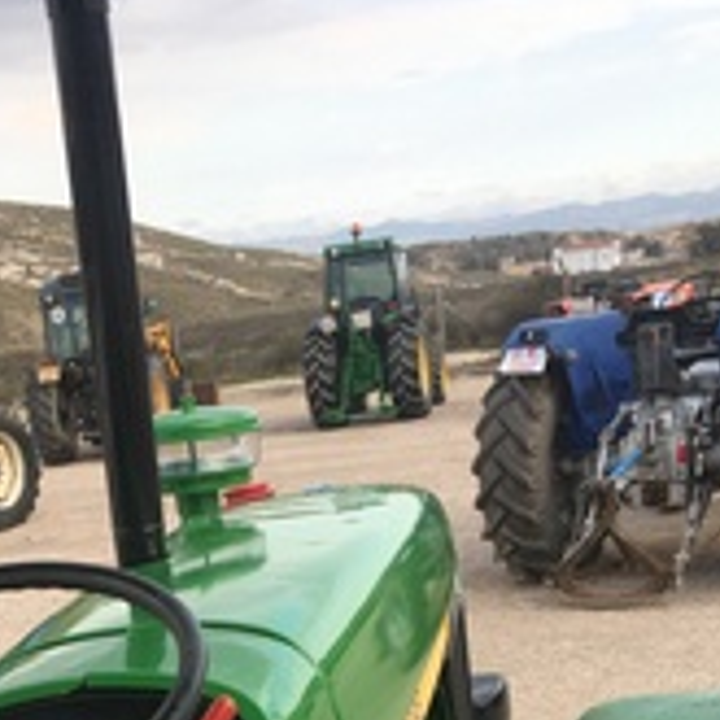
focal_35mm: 64
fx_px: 1506
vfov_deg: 24.2
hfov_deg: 26.6
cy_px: 886
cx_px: 207
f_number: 2.2
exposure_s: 1/418
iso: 25
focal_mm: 4.15
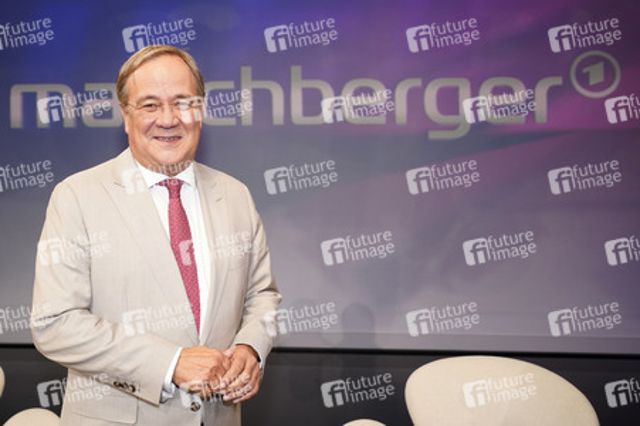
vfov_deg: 42.3
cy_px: 213
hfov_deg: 60.3
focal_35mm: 31
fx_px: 551
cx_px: 320
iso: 2000
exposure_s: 1/125
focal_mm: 31
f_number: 5.6
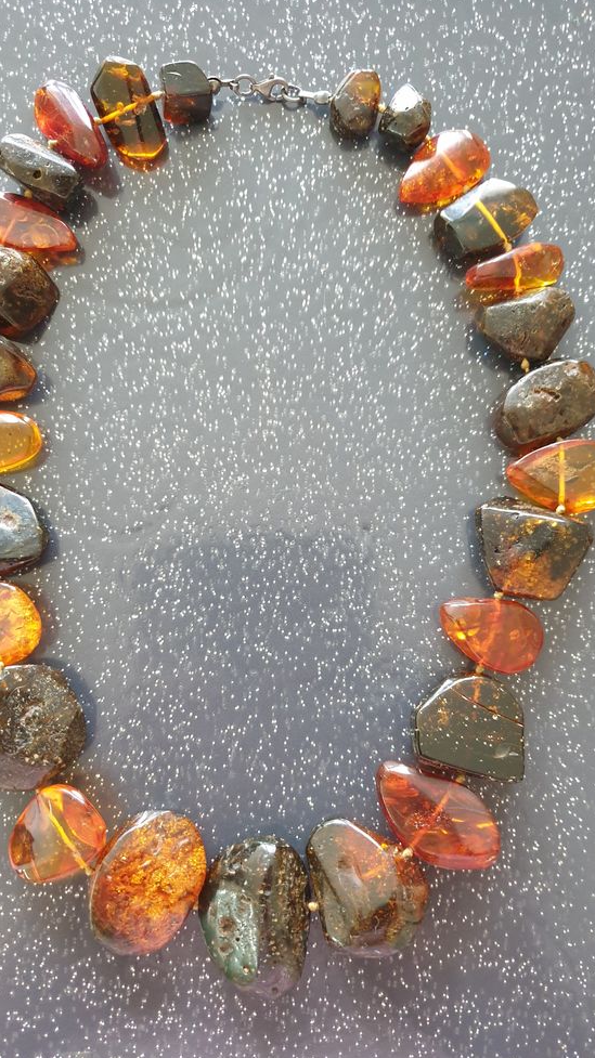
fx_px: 814
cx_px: 283
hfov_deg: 40.1
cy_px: 536
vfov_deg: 66.1
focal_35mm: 29
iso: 250
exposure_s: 1/19
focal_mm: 4.3
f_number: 1.5
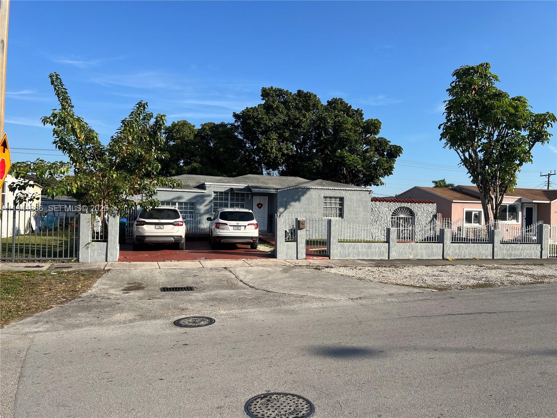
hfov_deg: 67.3
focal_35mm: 26
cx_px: 278
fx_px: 418
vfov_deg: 53.1
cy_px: 209
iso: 50
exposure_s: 1/3704
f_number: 1.5
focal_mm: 5.7
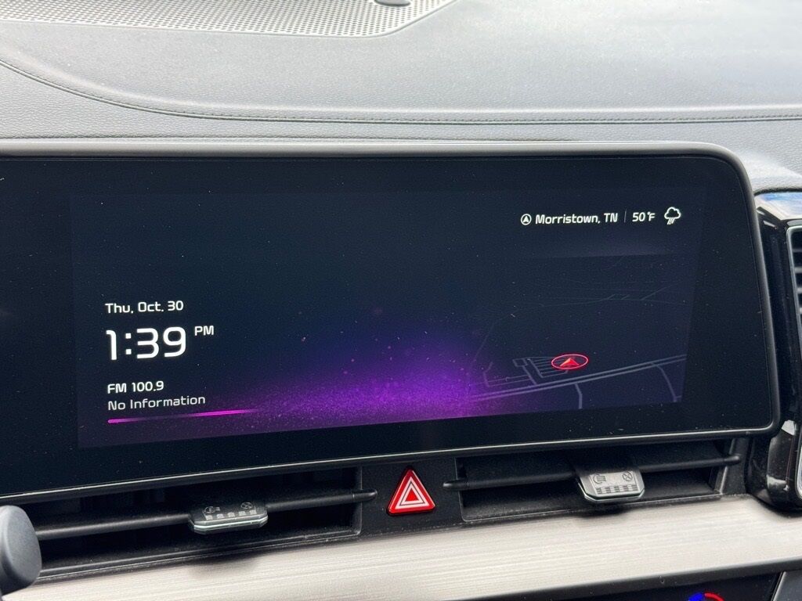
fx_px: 1112
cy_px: 300
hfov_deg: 39.7
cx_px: 401
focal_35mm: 48
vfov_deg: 30.3
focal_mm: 6.76
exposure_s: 1/121
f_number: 1.78
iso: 80
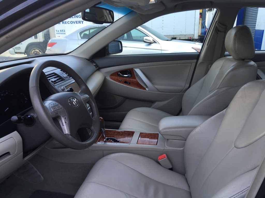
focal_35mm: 29
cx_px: 132
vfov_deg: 48.2
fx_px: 222
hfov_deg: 61.7
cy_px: 99
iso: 25
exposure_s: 1/121
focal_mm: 4.15
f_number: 2.2
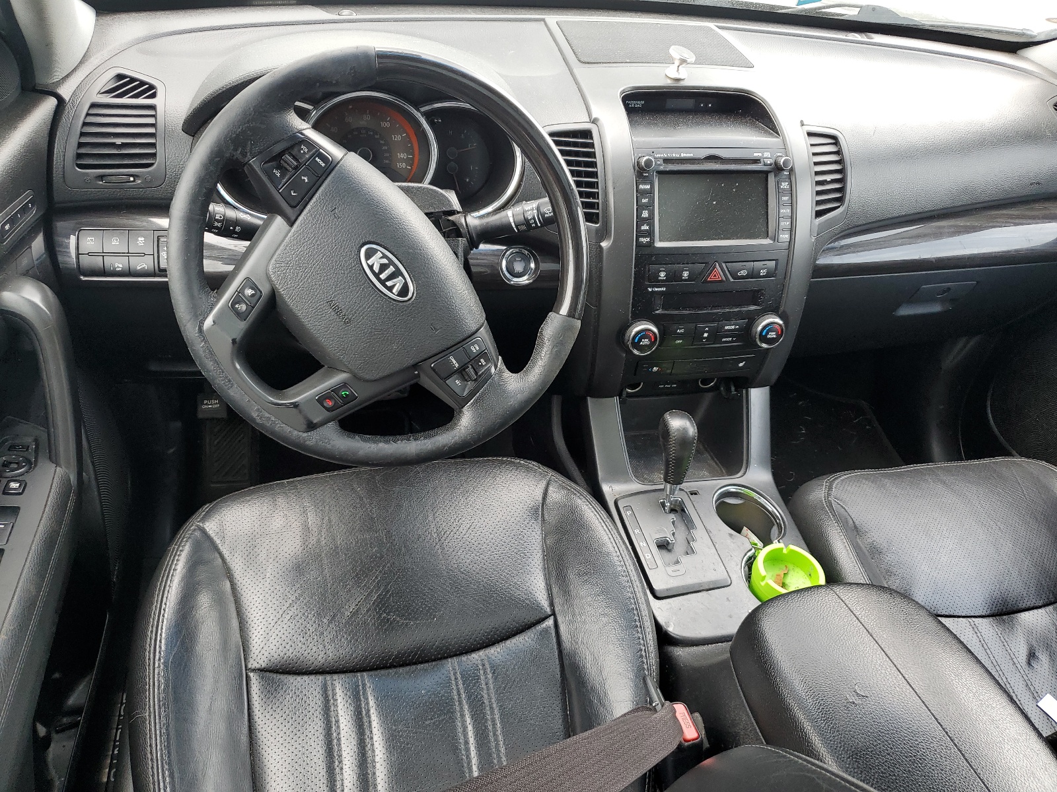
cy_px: 396
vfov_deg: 53.1
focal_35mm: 26
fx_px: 794
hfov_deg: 67.3
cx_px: 528
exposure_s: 1/123
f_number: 1.5
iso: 50
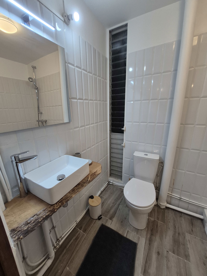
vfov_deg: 106.2
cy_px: 138
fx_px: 104
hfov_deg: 89.9
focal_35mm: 13
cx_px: 104
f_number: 2.2
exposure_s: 1/50
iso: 100
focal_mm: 1.74
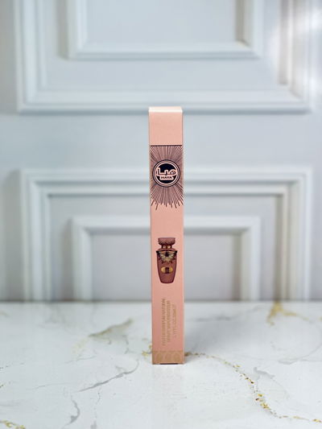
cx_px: 161
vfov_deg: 25.3
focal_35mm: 77
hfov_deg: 19.1
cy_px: 214
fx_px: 955
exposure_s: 1/100
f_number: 2.8
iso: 125
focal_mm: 9
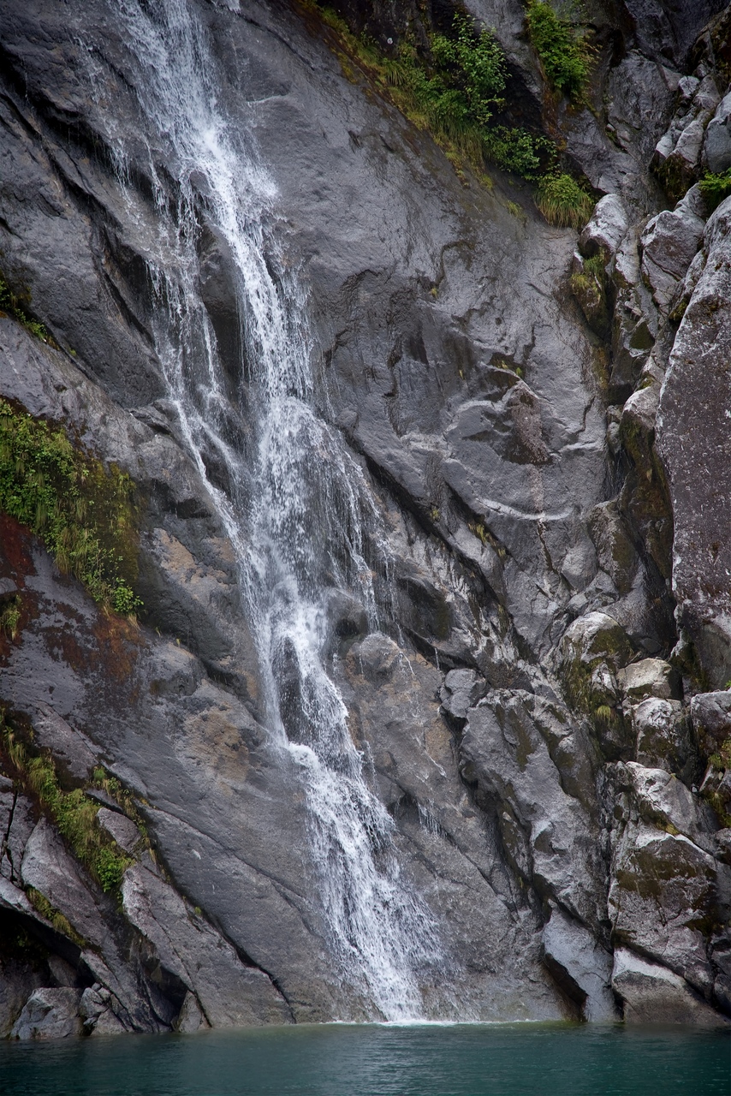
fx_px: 3653
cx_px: 366
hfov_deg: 11.4
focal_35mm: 120
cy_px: 548
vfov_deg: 17.1
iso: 160
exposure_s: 1/250
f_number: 4
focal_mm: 120
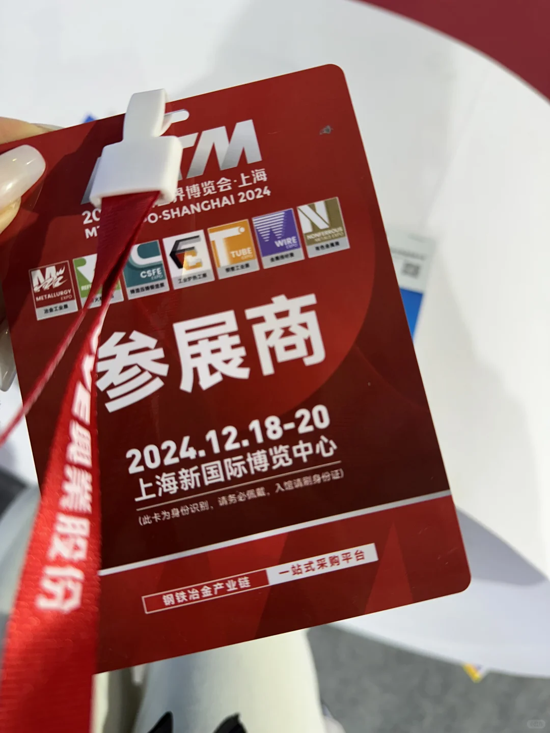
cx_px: 275
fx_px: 508
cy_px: 366
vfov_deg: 71.6
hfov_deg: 56.8
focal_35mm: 24
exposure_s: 1/100
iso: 80
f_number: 1.78
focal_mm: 6.86
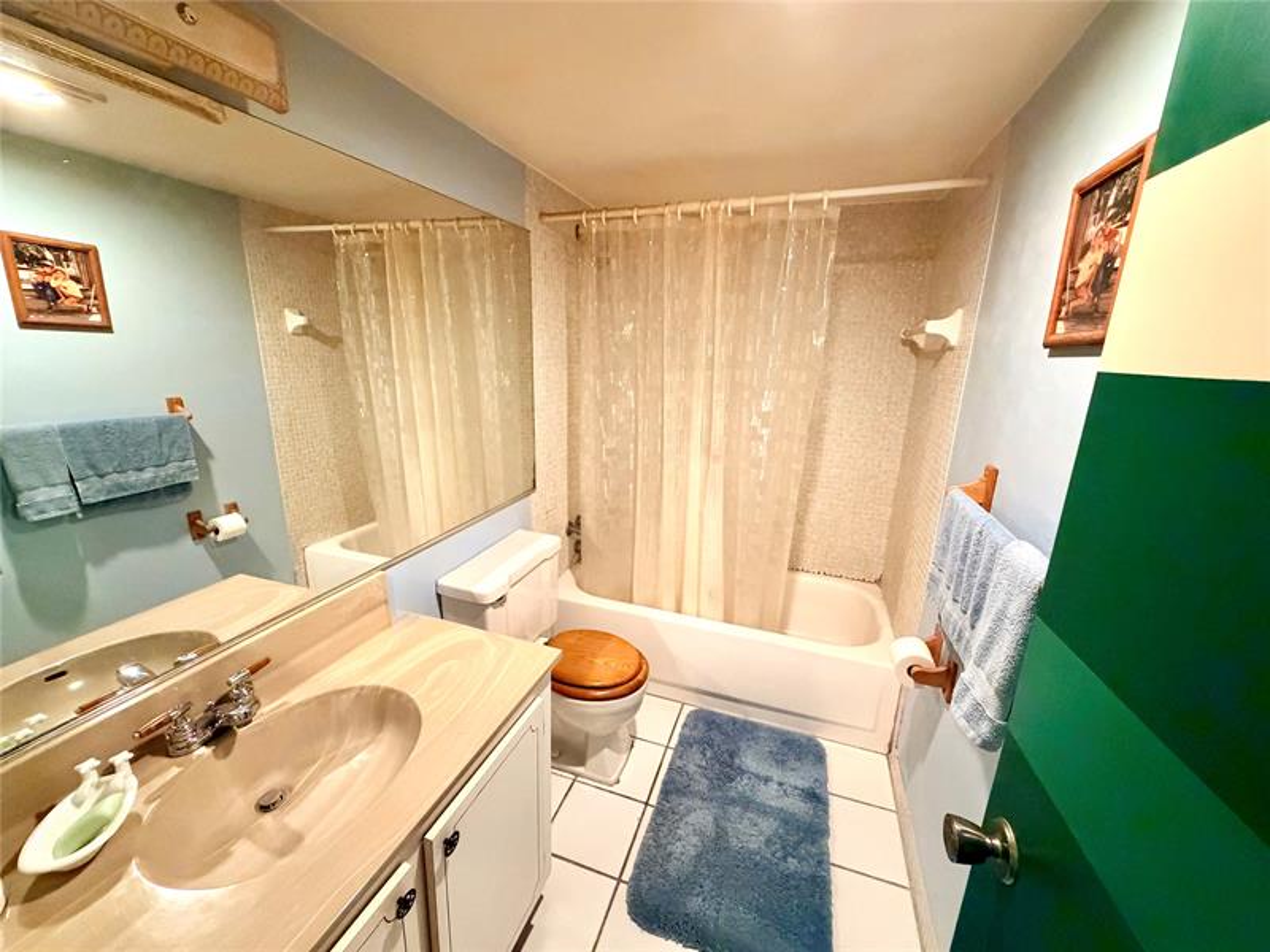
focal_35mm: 14
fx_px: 514
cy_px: 476
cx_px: 635
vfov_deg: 85.7
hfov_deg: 102.1
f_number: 2.2
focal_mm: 2.22
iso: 1000
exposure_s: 1/60
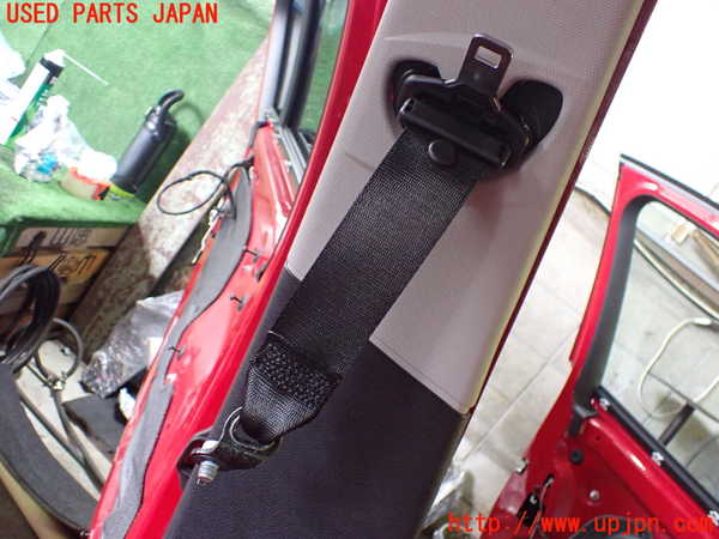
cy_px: 270
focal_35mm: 30
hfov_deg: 60.0
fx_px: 623
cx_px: 360
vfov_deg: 46.8
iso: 800
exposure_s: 1/40
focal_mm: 5.4
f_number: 2.3
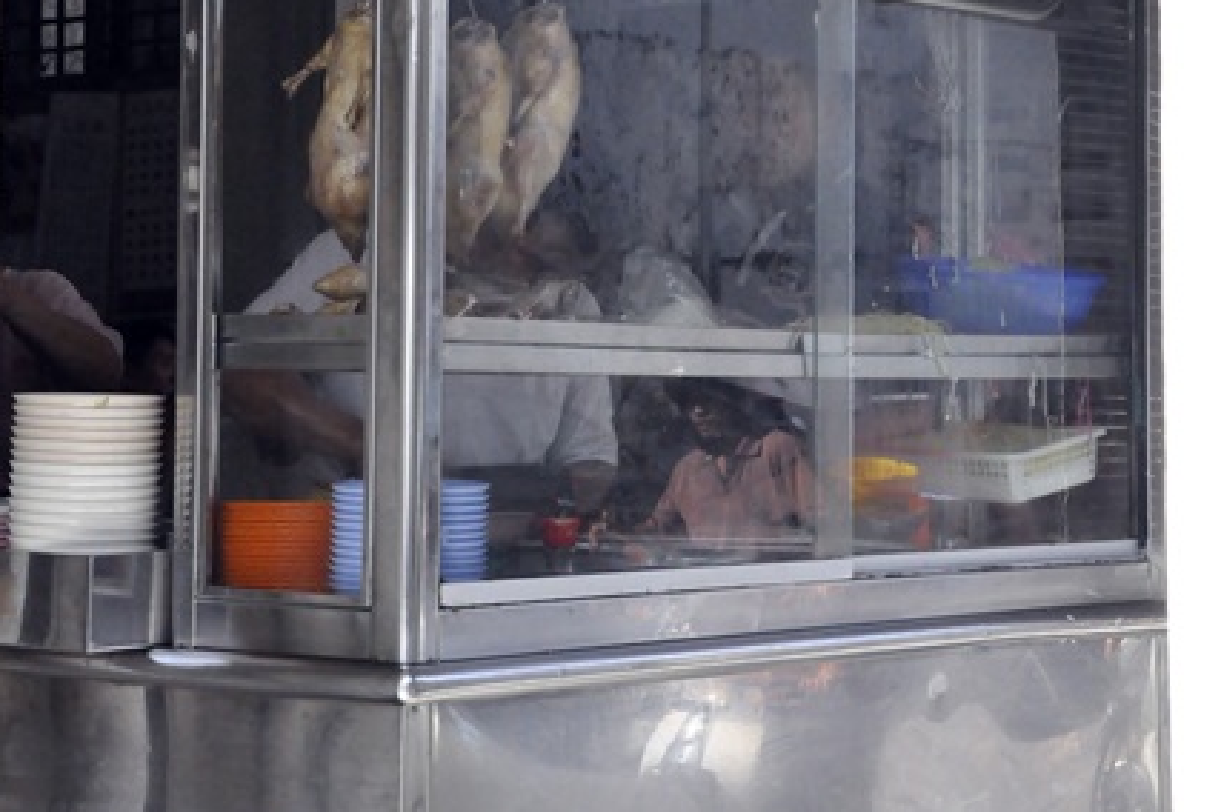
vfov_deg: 13.2
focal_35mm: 103
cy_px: 174
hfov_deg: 19.9
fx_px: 3483
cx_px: 612
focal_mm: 45
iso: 3200
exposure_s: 1/640
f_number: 13
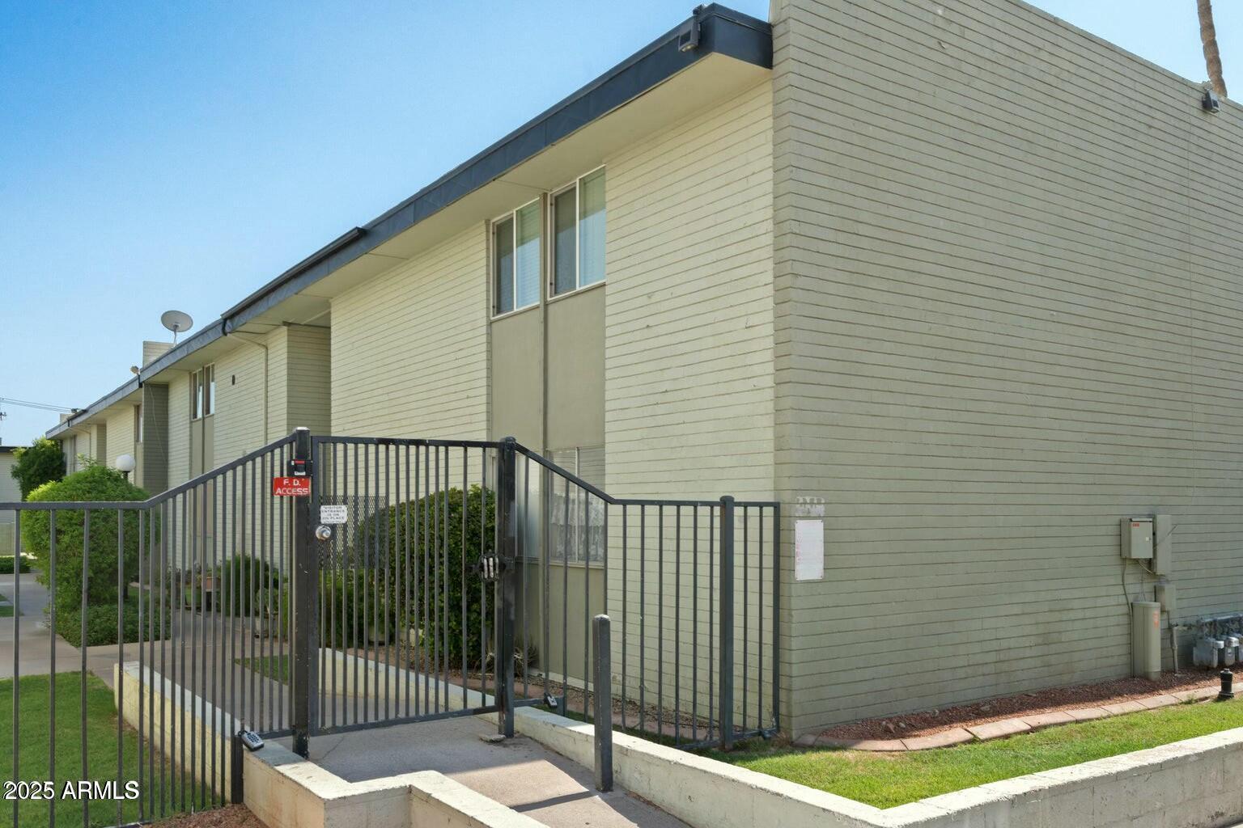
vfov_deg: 46.4
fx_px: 967
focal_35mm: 28
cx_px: 622
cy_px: 414
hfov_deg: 65.5
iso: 500
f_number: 11
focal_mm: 28
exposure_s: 1/100
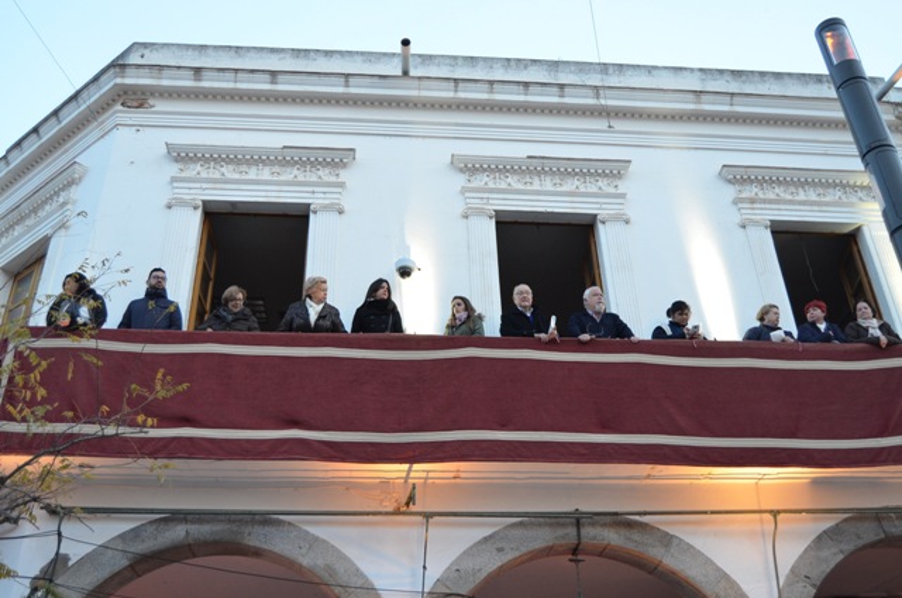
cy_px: 299
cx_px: 451
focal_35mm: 36
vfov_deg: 36.7
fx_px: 900
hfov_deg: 53.2
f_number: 3.8
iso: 800
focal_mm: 24
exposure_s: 1/60
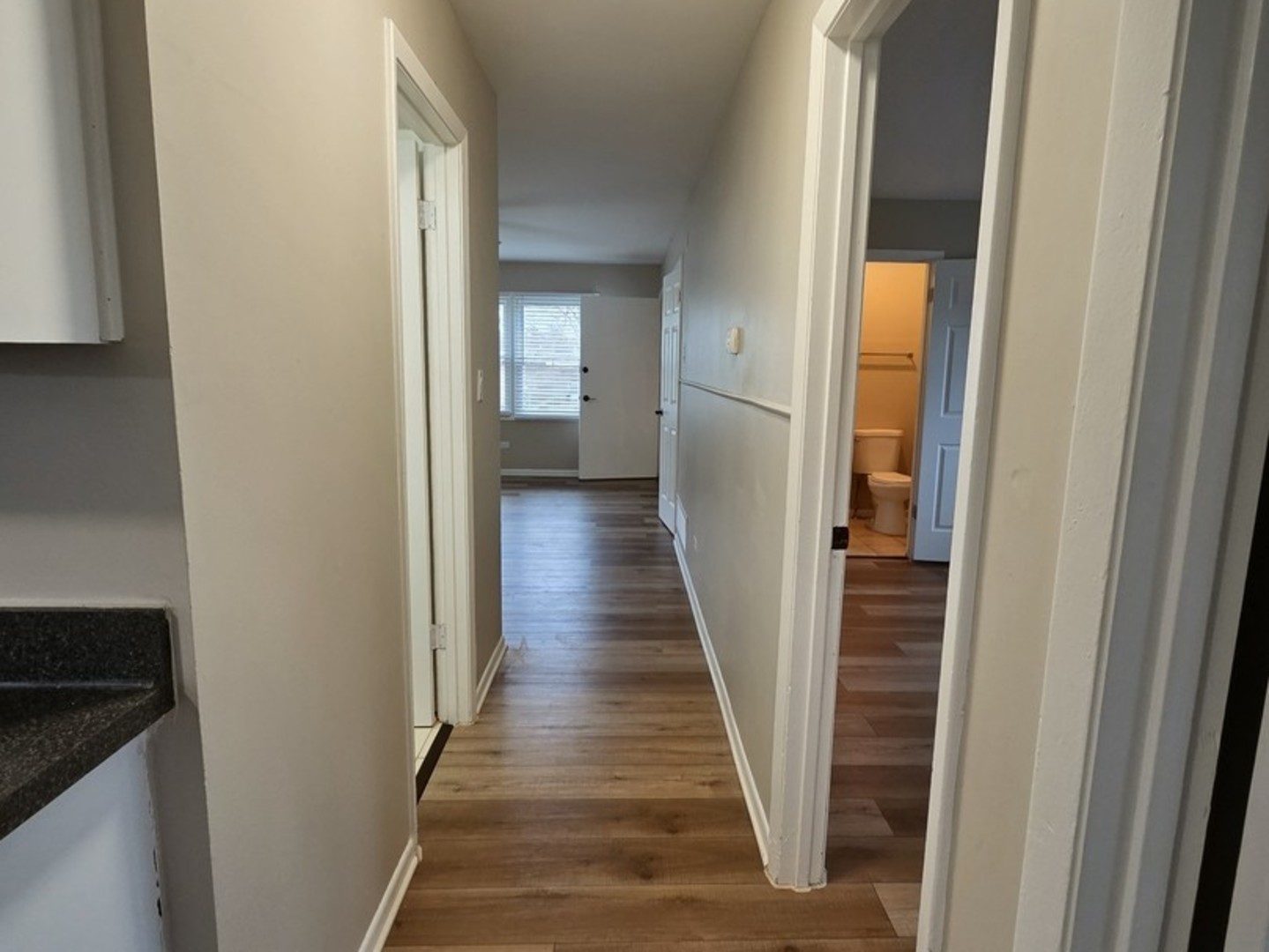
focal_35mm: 13
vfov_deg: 89.9
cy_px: 476
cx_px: 634
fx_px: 477
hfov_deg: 106.2
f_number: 2.2
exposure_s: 1/60
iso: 160
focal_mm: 2.2
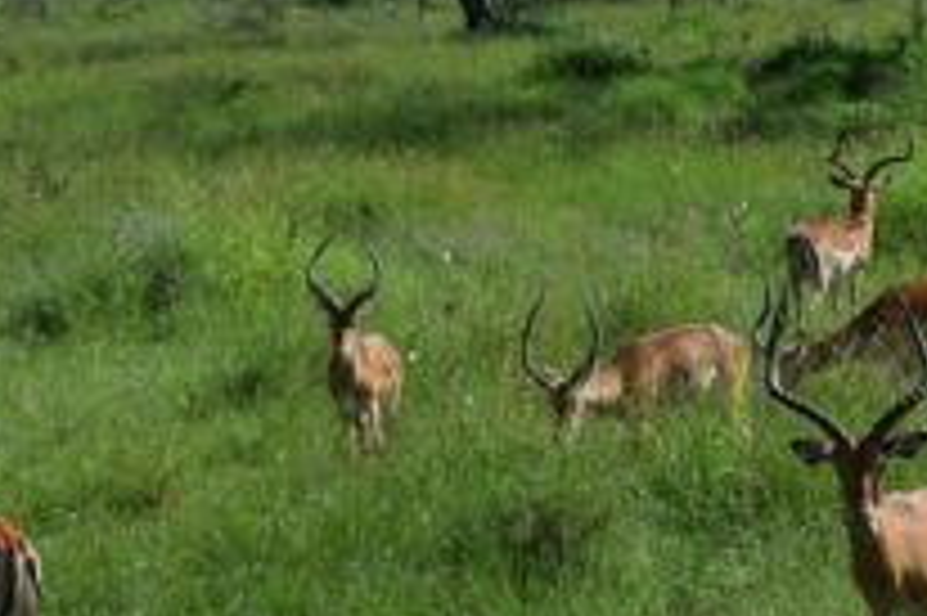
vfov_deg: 5.2
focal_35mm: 261
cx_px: 1480
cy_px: 946
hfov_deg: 7.7
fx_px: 6728
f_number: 9
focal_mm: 35
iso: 200
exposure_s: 1/320
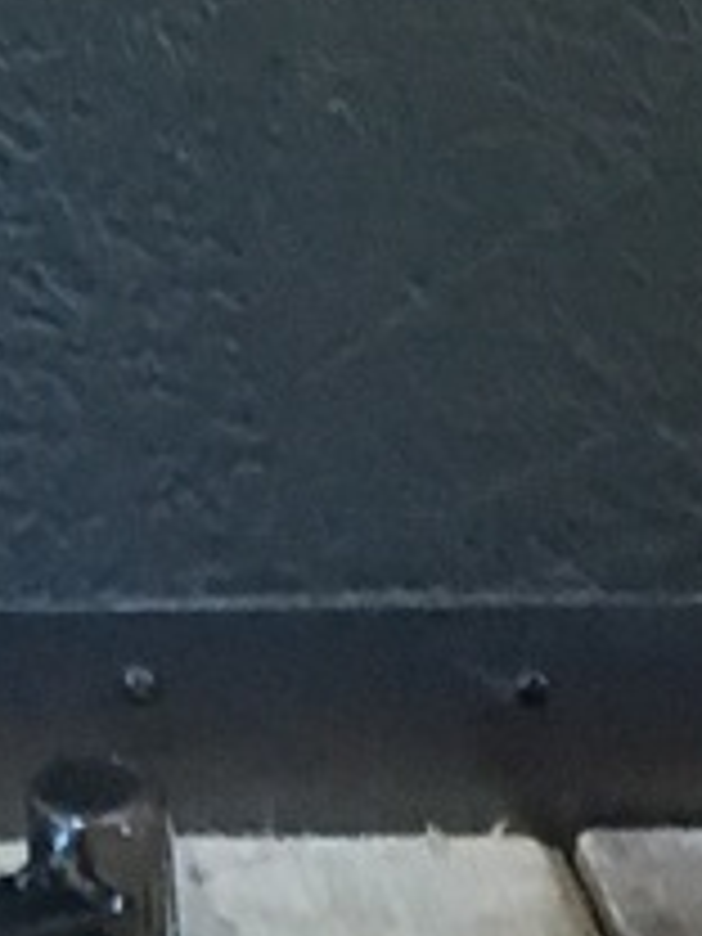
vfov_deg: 9.2
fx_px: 5651
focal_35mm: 209
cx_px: -736
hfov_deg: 6.9
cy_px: -472
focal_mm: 4.15
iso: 200
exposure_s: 1/20
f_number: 2.2
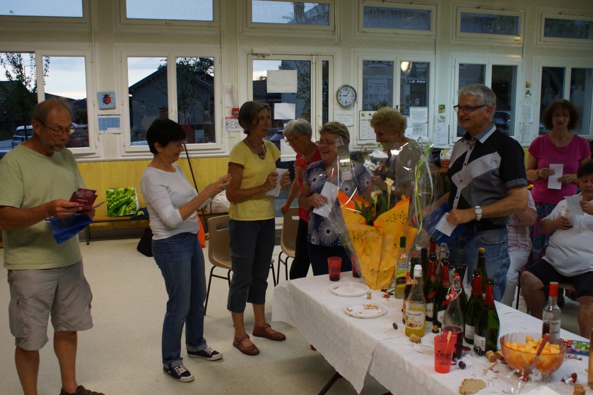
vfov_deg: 36.8
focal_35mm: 36
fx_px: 593
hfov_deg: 53.1
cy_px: 198
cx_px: 296
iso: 1250
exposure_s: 1/160
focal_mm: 24
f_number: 4.5
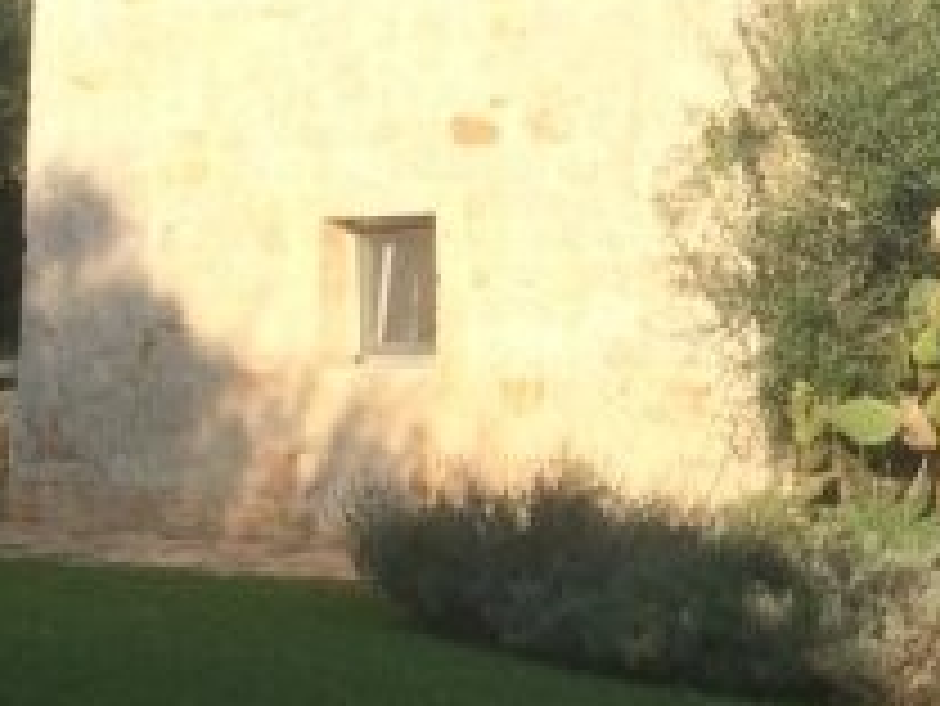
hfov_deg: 13.4
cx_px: 1210
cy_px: 310
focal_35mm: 142
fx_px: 3858
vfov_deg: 10.5
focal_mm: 4.15
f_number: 2.2
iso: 32
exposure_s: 1/1520
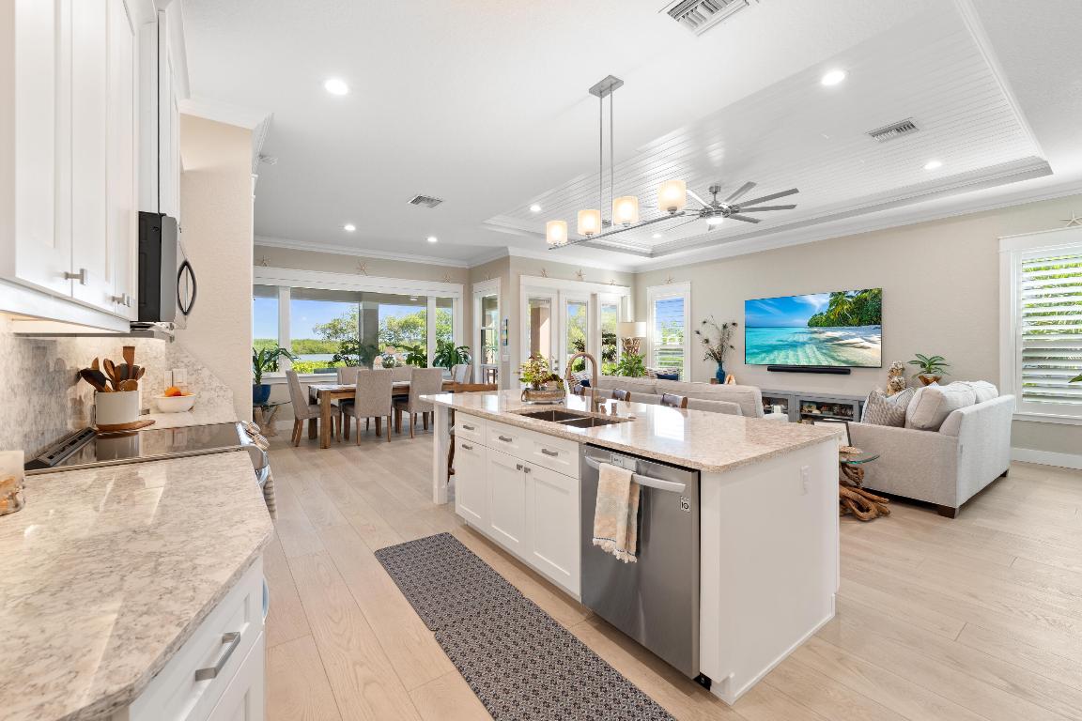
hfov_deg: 104.3
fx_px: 421
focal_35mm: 14
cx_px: 541
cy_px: 360
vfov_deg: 81.2
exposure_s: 1/3
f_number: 9
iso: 250
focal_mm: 14
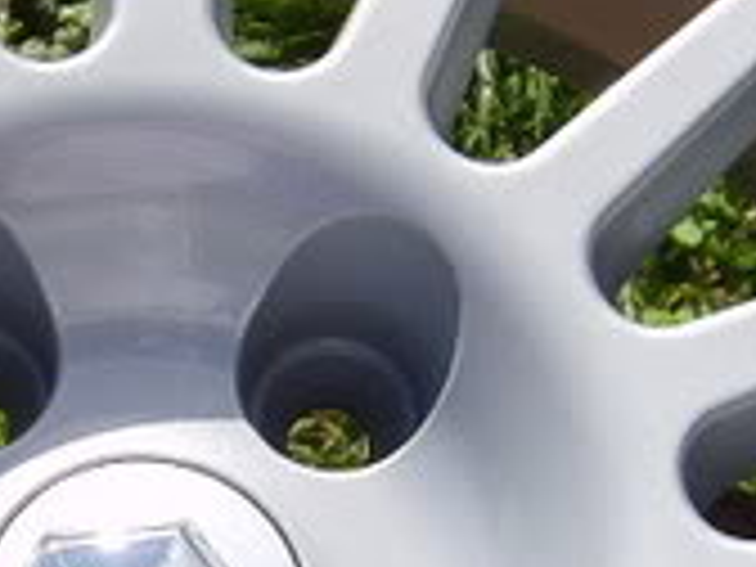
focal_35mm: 167
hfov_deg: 11.8
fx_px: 3647
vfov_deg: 8.8
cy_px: 608
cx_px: 140
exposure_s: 1/180
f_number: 7.1
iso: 50
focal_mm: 5.8
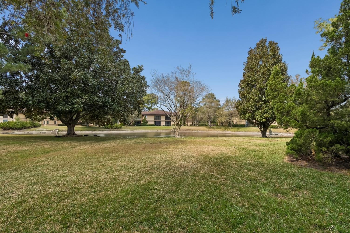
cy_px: 119
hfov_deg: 96.8
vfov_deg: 73.7
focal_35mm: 16
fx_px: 155
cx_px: 175
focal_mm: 10
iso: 100
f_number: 7.1
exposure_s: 1/250
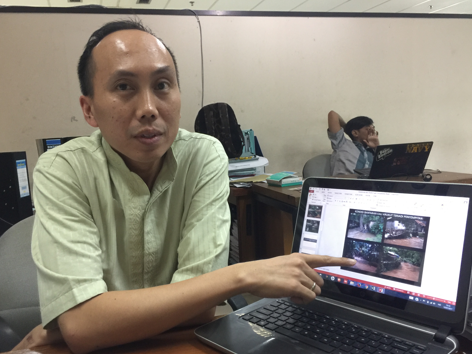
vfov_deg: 42.9
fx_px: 450
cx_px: 229
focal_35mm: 33
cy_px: 188
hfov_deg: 55.3
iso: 100
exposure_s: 1/10
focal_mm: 4.15
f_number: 2.2
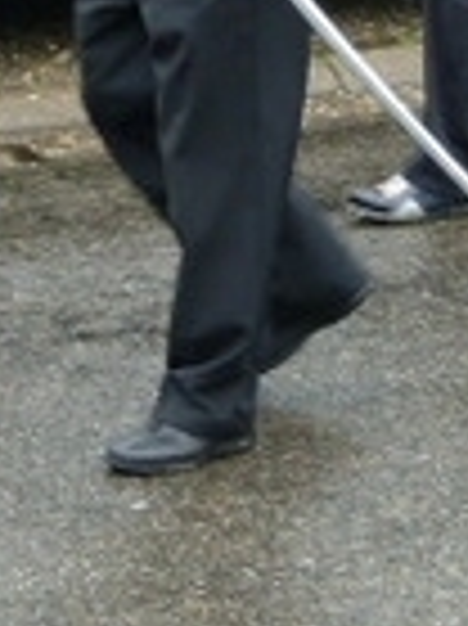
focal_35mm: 181
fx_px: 3268
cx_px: 230
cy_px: -162
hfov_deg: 8.2
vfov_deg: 10.7
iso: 100
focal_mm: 7.6
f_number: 3.2
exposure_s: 1/80
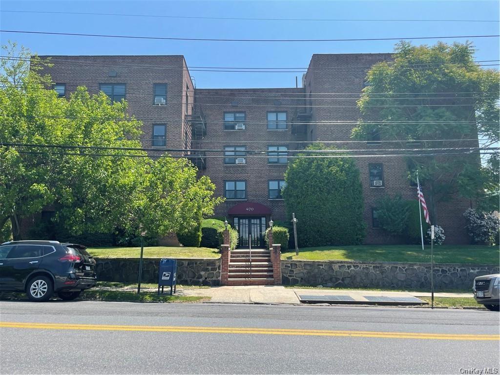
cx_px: 250
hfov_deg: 67.3
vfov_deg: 53.1
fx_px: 376
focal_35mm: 26
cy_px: 188
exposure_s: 1/2174
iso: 32
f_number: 1.6
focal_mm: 4.2
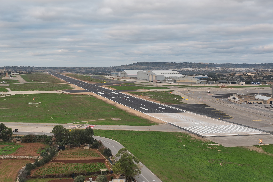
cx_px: 136
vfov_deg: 27.0
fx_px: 379
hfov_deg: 39.6
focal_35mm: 50
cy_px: 91
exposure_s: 1/50
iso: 100
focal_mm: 50
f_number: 2.8
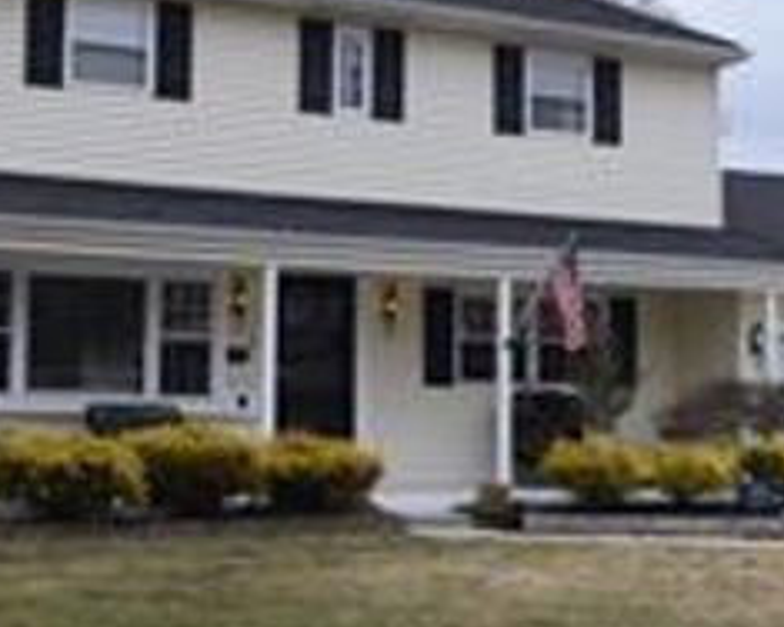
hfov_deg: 24.4
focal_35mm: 78
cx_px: 417
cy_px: 238
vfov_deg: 19.6
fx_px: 1810
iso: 400
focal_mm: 26
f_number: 8
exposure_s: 1/250
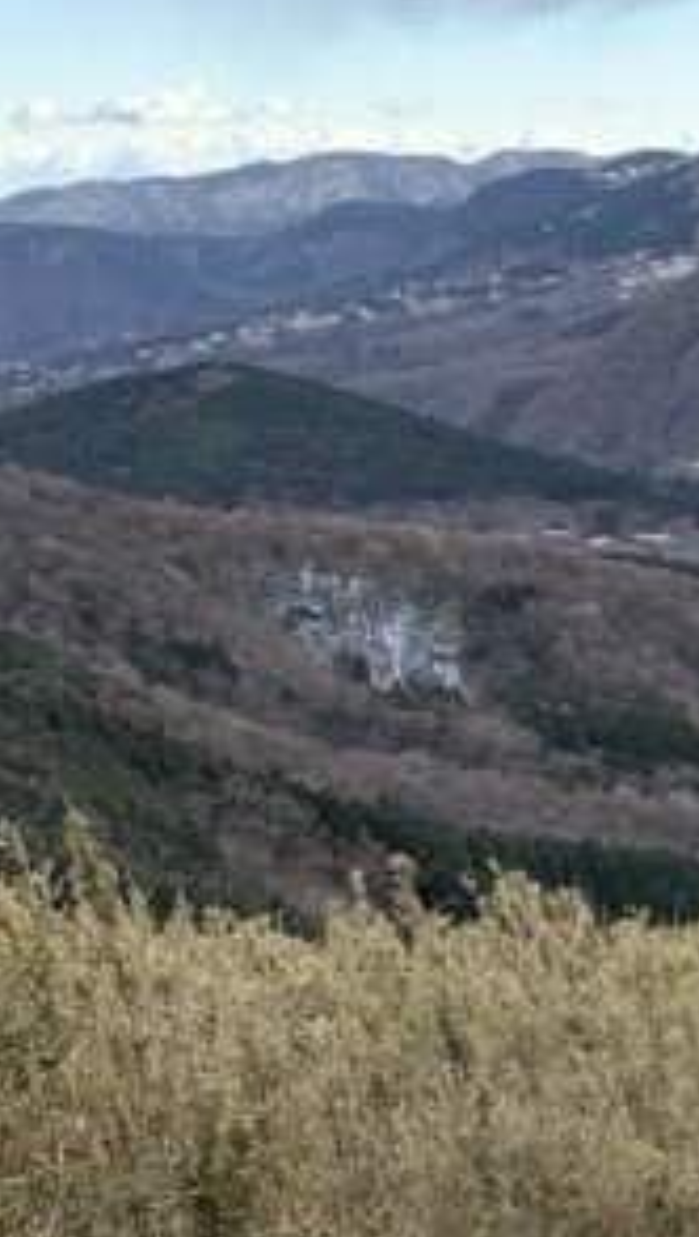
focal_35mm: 77
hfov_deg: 13.4
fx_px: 2530
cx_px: 1411
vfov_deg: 27.5
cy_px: 719
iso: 25
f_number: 1.8
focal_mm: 4.25
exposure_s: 1/433
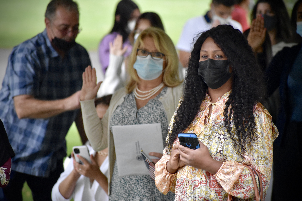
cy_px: 100
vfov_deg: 3.1
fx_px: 3775
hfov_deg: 4.6
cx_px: 151
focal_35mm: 450
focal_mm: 300
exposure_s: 1/500
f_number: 6.3
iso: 2500
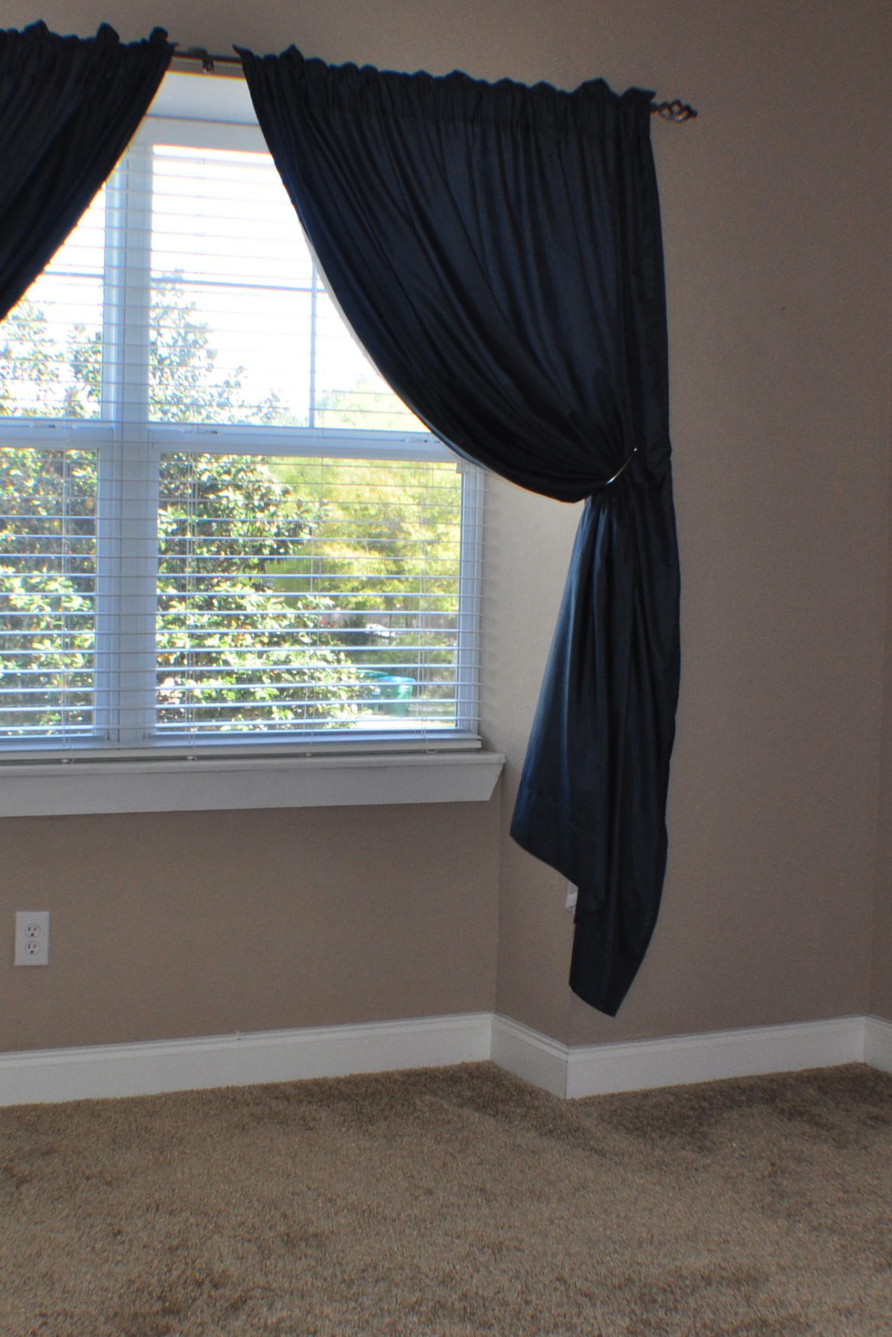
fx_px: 2489
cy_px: 664
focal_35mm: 67
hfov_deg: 20.3
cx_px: 413
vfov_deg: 30.1
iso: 400
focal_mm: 26
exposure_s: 1/60
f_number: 8
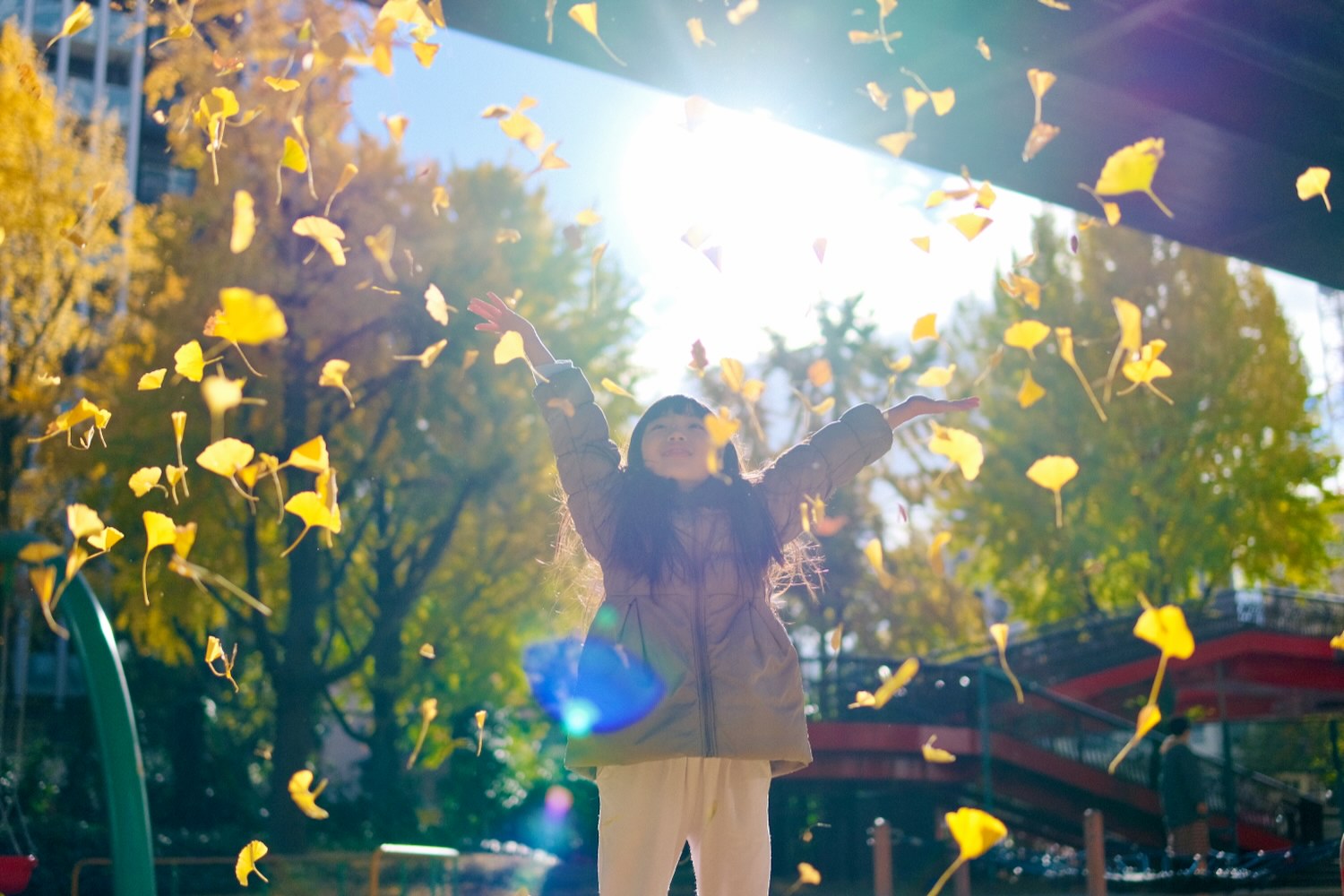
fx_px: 1680
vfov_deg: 29.9
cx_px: 672
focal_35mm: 45
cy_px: 448
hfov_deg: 43.6
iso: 320
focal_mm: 30
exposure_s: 1/7000
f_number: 1.6
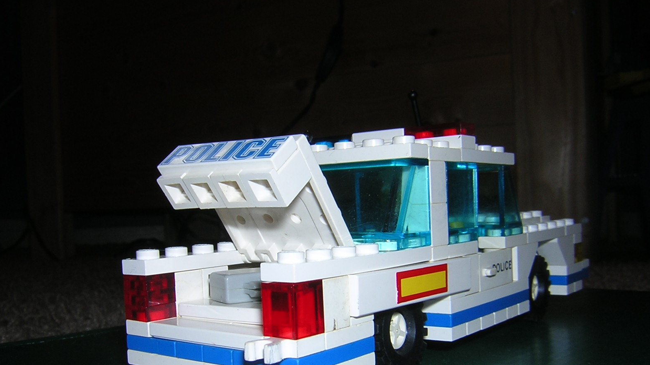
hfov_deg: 50.5
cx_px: 321
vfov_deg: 29.5
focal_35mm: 40
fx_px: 689
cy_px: 243
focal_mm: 4.7
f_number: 5.2
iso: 100
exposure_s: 1/60.1
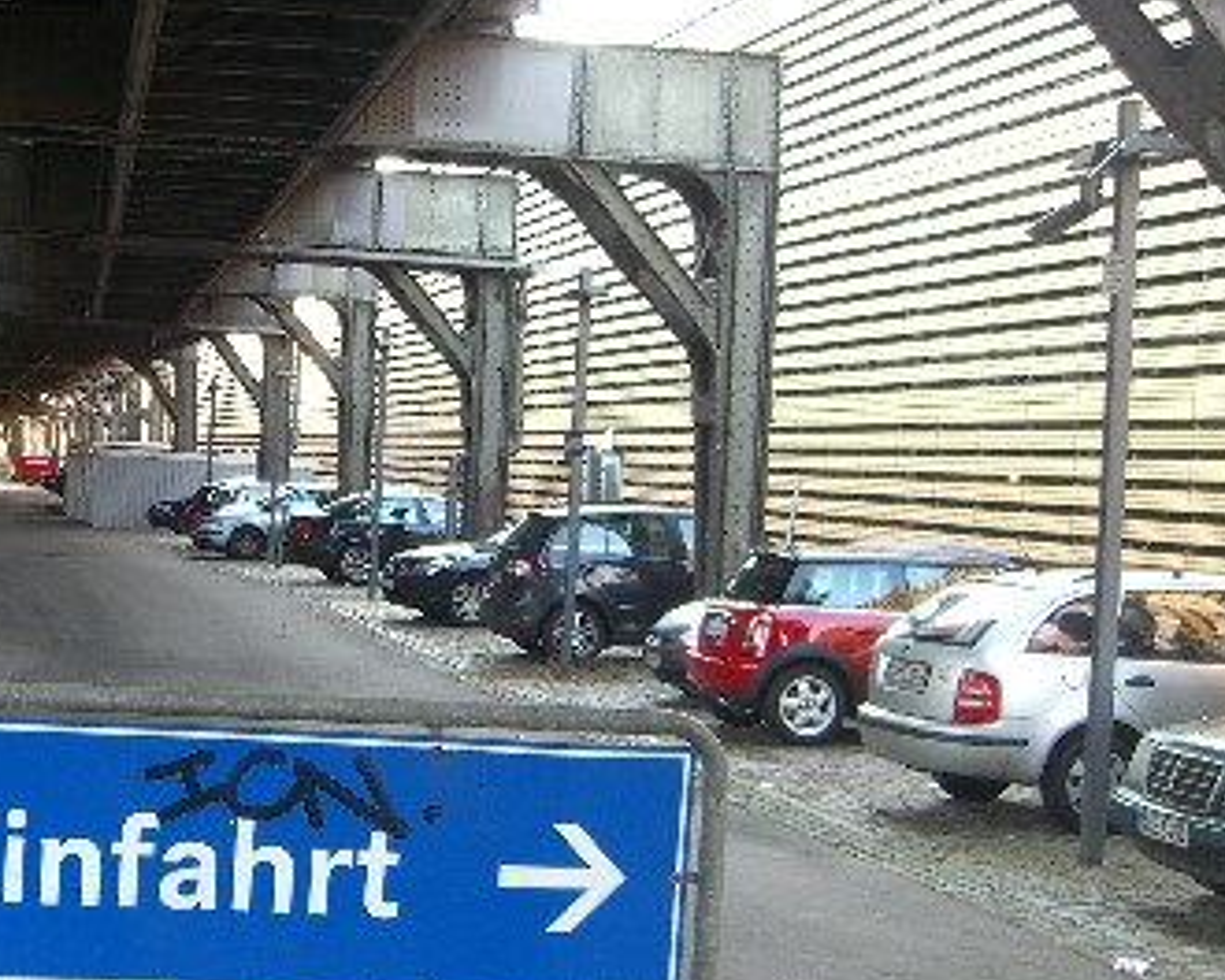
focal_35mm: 69
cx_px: 189
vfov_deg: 22.2
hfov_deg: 26.8
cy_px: 457
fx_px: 2502
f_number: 2.8
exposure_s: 1/80
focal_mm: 7.9
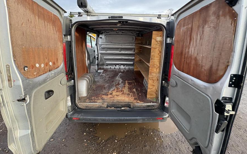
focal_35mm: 15
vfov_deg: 74.4
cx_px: 123
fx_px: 101
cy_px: 67
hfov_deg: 101.5
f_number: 2.2
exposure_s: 1/99
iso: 80
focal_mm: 2.22
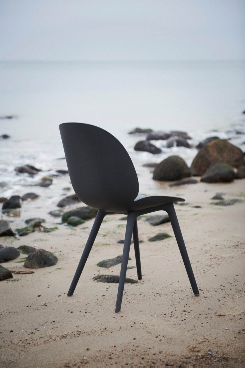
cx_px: 122
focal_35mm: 70
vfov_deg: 28.8
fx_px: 715
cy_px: 184
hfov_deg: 19.5
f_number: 2.8
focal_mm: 70
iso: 250
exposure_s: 1/250
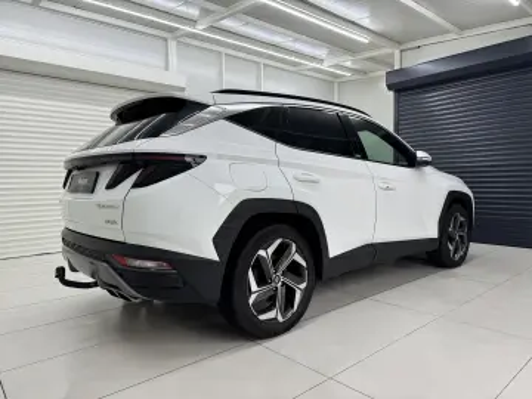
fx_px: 369
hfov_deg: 71.6
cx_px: 266
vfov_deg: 56.8
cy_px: 200
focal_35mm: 24
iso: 80
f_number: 1.78
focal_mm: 6.76
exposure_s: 1/100
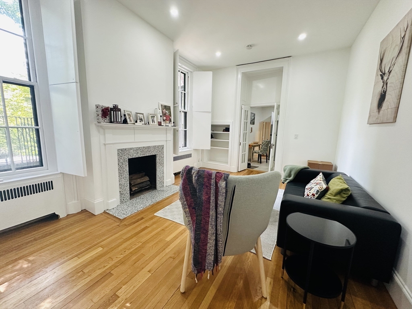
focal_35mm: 14
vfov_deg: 85.7
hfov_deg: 102.1
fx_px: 167
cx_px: 206
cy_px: 154
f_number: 2.2
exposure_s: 1/120
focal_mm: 2.22
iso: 250
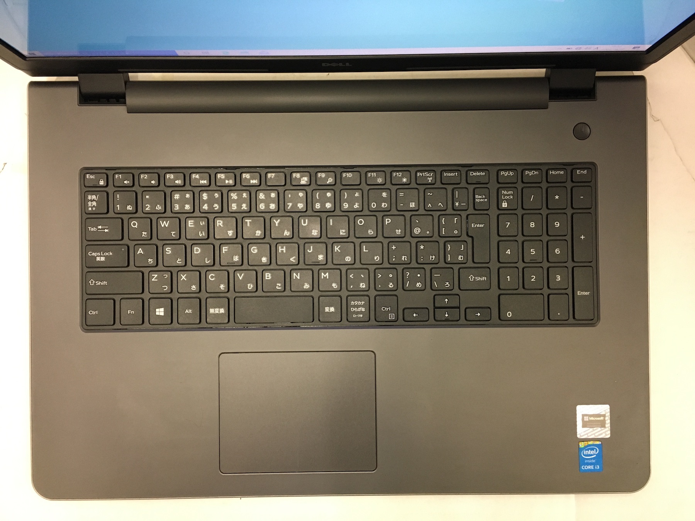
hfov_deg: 61.7
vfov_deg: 48.2
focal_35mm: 29
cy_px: 260
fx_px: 582
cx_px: 348
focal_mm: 4.15
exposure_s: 1/30
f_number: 2.2
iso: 125
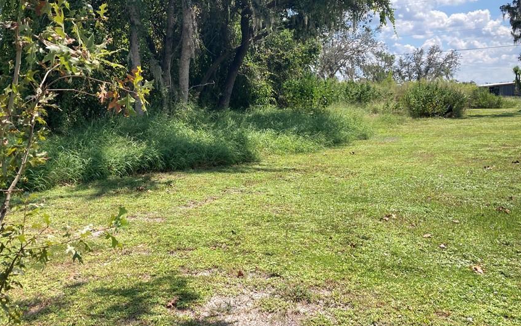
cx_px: 226
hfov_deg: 53.8
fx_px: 511
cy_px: 147
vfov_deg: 35.3
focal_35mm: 36
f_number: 1.8
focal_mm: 3.99
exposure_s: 1/1263
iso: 20
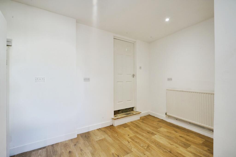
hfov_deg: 96.7
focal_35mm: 16
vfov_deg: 73.8
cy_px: 78
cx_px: 118
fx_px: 105
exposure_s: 1/25
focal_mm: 16
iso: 1250
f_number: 13
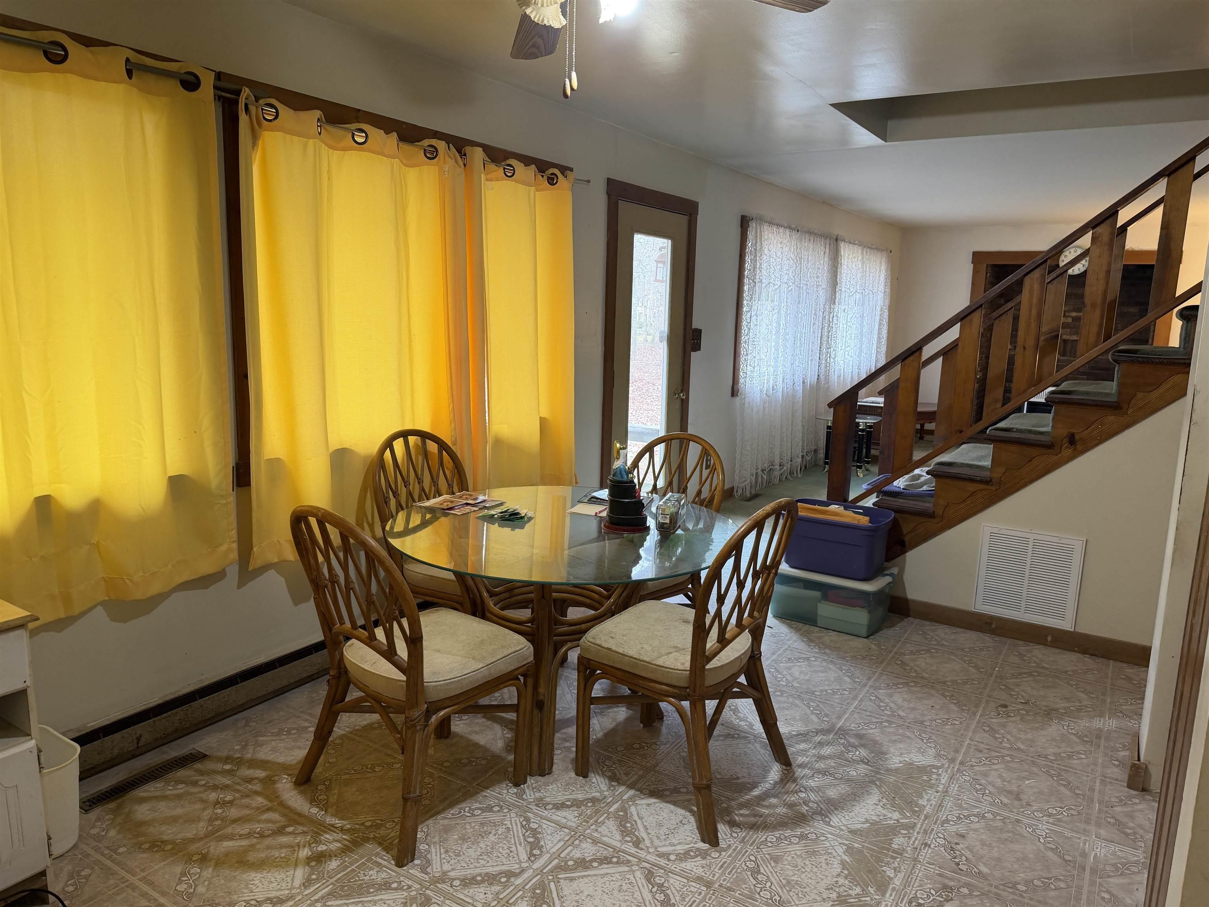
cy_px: 454
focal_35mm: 24
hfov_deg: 71.6
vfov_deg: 56.8
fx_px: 838
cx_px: 604
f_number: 1.78
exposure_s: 1/60
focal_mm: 6.76
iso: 160
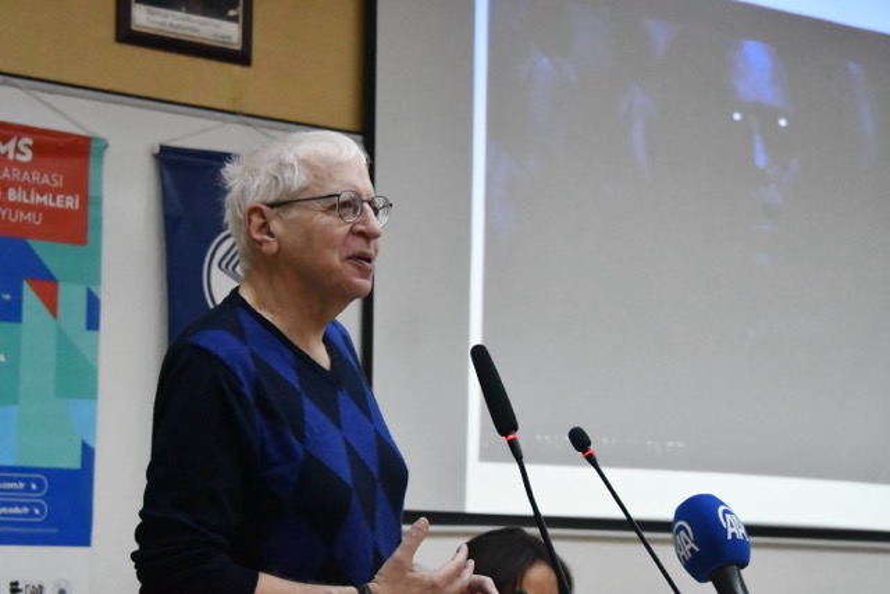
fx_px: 2596
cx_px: 445
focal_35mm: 105
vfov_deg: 13.0
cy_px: 297
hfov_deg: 19.5
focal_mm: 70
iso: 16000
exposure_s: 1/320
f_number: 5.6
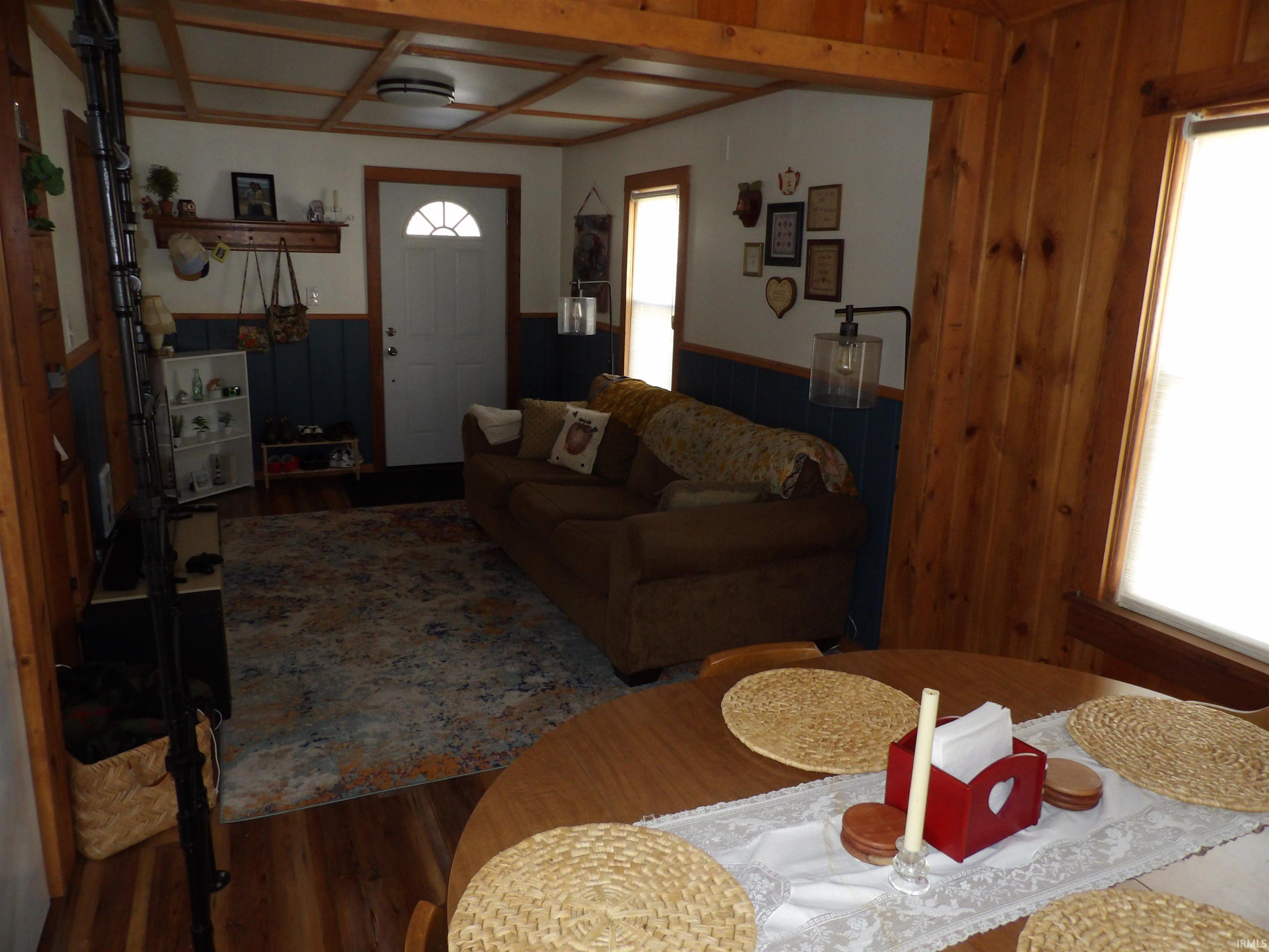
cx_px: 634
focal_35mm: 24
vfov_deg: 56.8
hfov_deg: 71.6
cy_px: 476
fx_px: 880
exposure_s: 1/32
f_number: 3.2
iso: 200
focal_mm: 4.3
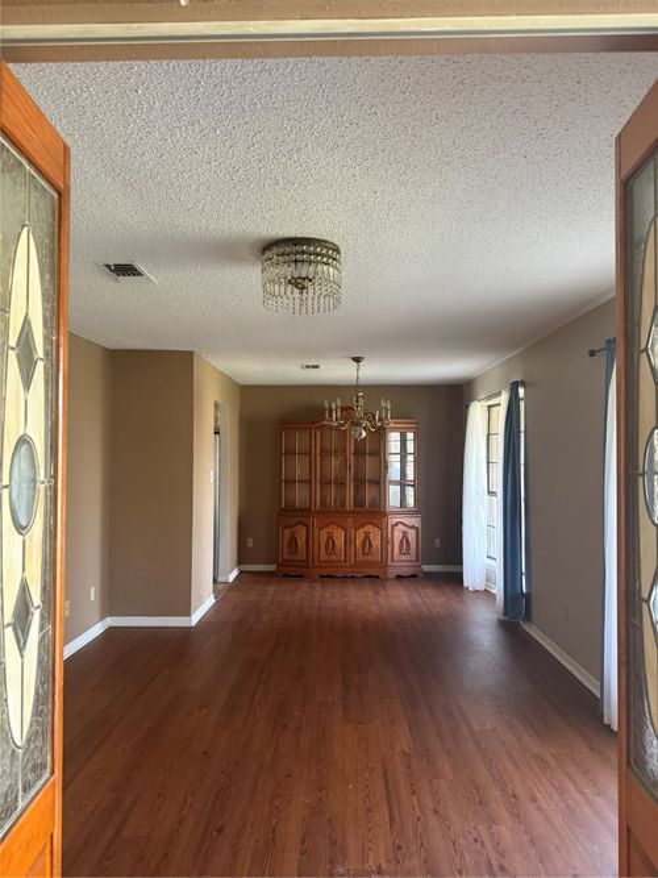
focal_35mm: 24
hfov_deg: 56.8
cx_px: 329
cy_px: 439
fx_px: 608
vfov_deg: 71.6
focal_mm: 6.76
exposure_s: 1/60
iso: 500
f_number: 1.78
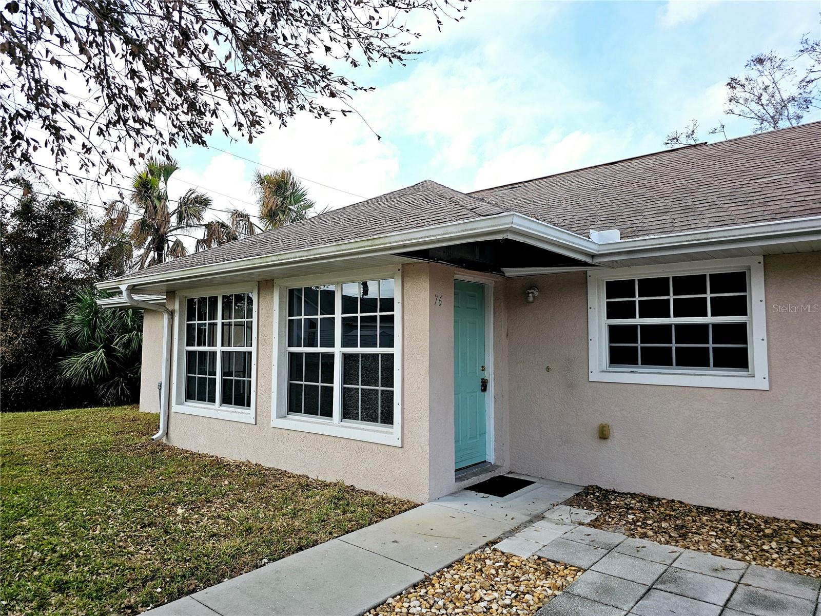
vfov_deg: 58.9
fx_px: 545
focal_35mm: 23
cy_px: 308
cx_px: 410
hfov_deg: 73.9
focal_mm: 6.3
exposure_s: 1/1111
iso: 20
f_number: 1.7
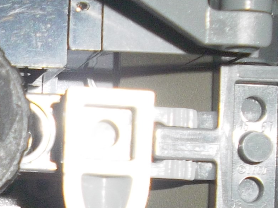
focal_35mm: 175
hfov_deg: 11.1
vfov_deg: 8.4
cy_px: 207
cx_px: -56
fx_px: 1405
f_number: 3.5
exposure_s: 1/50
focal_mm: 5.8
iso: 100
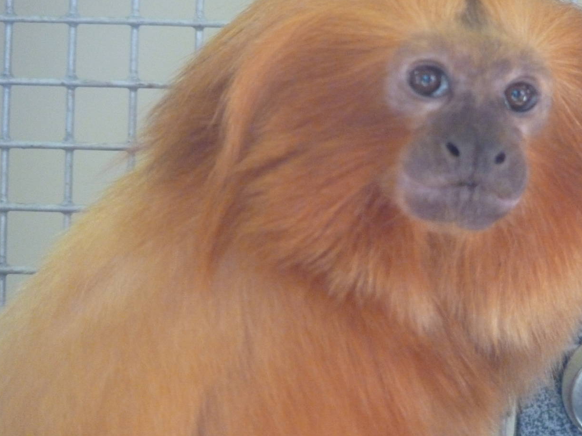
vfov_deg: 2.6
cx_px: 354
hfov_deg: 3.5
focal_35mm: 562
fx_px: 9448
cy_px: 208
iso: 800
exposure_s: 1/160
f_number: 3.8
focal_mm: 76.1
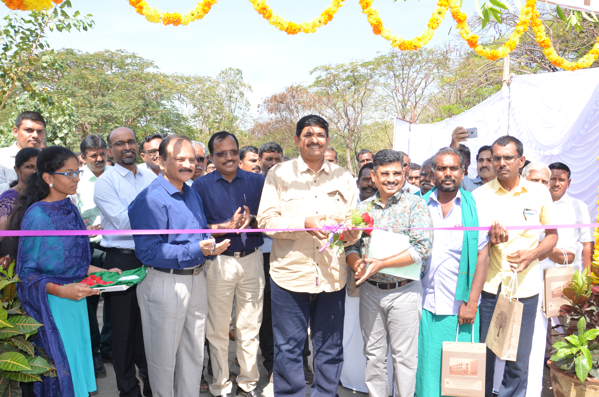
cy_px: 198
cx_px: 300
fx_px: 448
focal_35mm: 27
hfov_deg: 67.5
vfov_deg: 47.7
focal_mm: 18
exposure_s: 1/250
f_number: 9
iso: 400
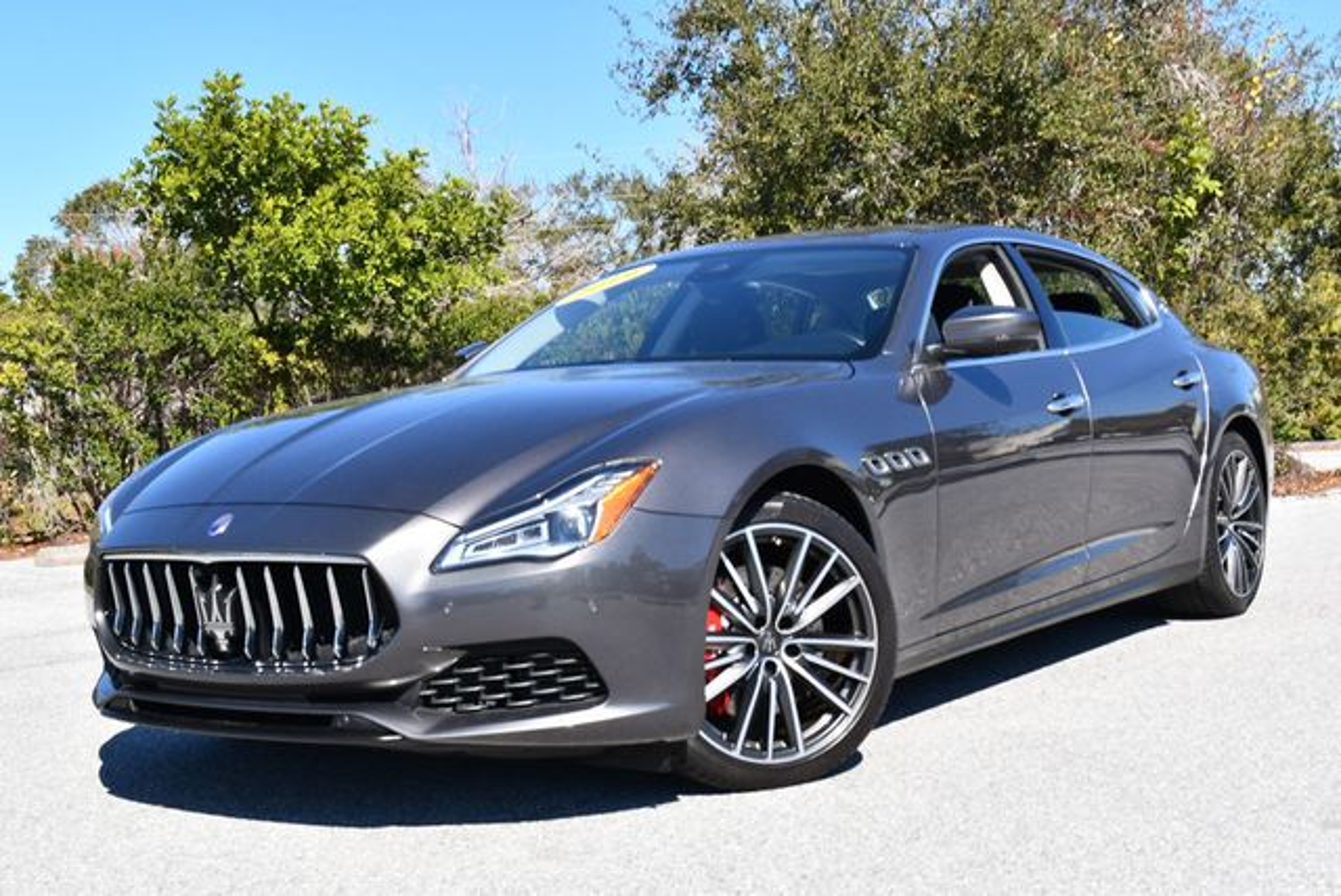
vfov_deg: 28.1
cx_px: 670
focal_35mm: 48
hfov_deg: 41.1
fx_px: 1790
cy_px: 448
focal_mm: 24
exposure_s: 1/250
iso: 160
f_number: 8
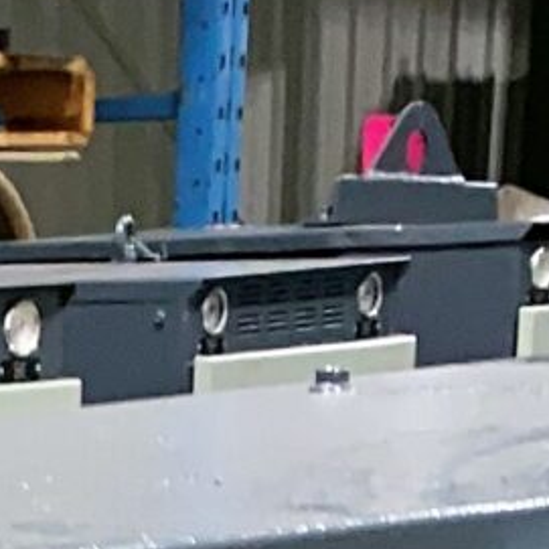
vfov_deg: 6.4
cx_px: -326
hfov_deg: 7.9
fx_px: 3894
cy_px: 2243
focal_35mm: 217
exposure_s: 1/17
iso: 64
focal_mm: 4.25
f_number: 1.8
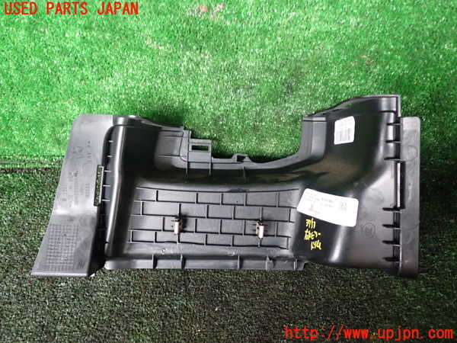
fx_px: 396
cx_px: 228
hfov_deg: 60.0
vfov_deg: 46.8
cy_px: 172
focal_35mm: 30
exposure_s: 1/30
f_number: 2.3
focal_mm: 5.4
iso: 640
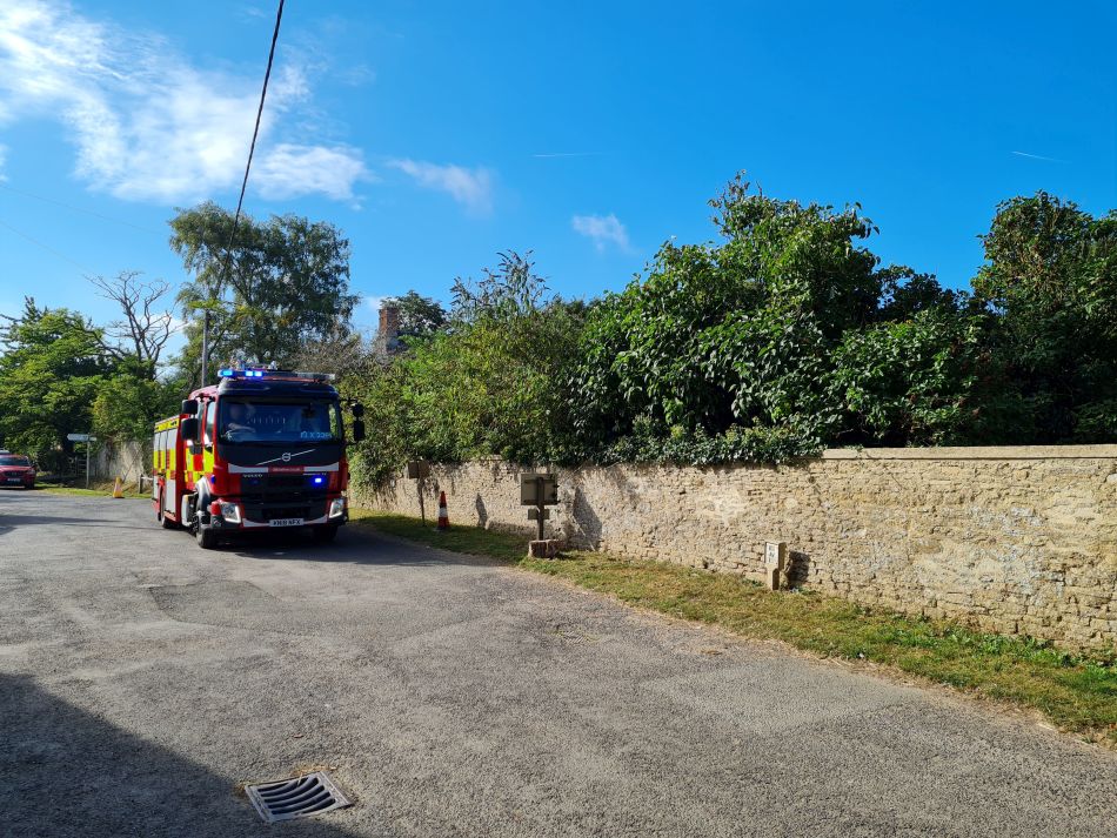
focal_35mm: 26
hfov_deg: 67.3
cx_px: 558
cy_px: 419
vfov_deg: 53.1
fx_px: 839
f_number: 1.8
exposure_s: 1/1912
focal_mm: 5.4
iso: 50
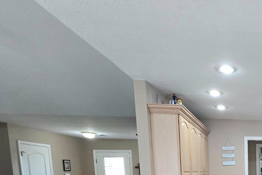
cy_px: 201
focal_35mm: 32
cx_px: 287
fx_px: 233
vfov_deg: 34.4
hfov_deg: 44.8
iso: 160
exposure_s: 1/60.2
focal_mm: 2.2
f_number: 2.2
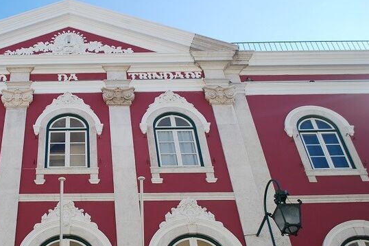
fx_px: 533
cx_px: 59
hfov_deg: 36.5
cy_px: 166
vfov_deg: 25.8
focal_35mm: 52
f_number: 4.5
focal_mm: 20
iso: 100
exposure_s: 1/320
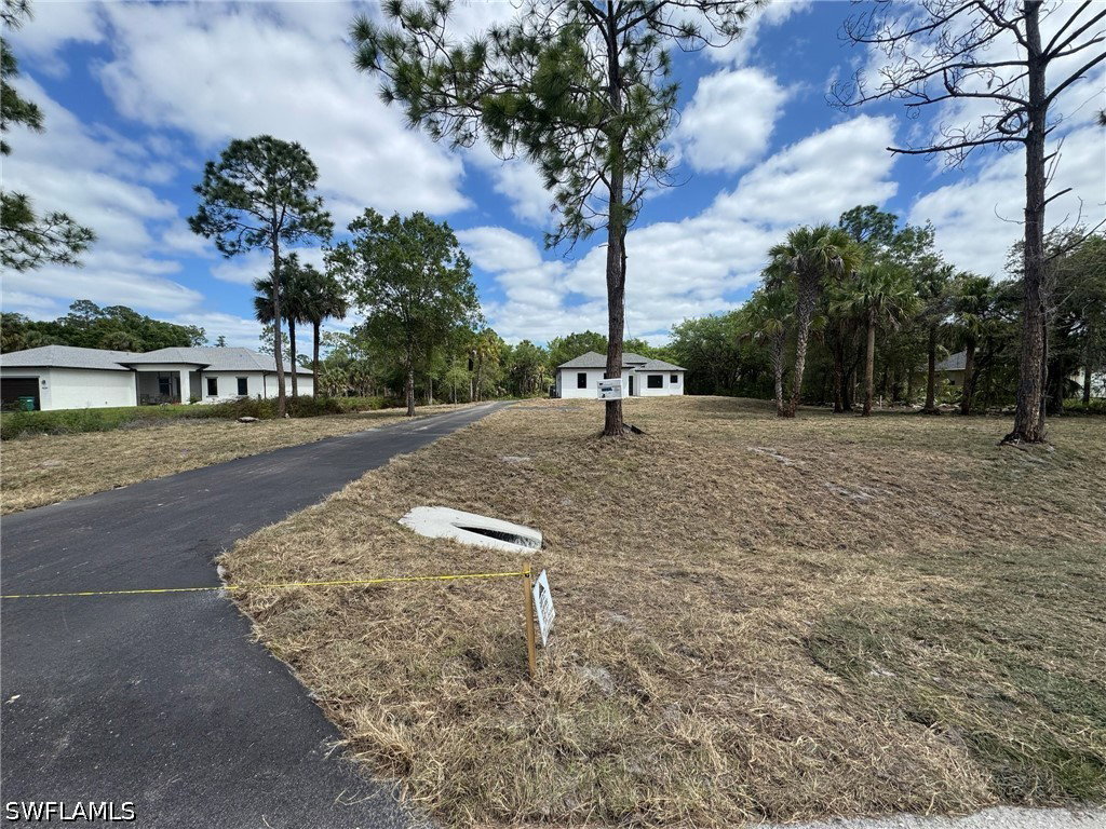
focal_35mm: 14
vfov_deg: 85.7
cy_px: 414
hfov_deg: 102.1
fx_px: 447
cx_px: 553
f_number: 2.2
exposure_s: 1/1709
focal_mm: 2.22
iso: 40
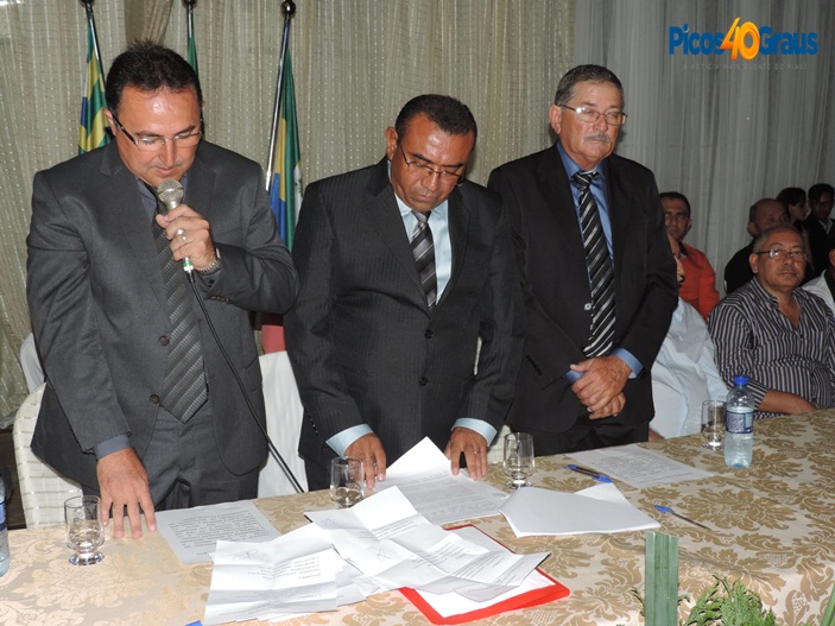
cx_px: 418
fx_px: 1037
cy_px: 313
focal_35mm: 43
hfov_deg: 43.9
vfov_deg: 33.6
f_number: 3.4
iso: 200
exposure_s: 1/30
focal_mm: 7.6
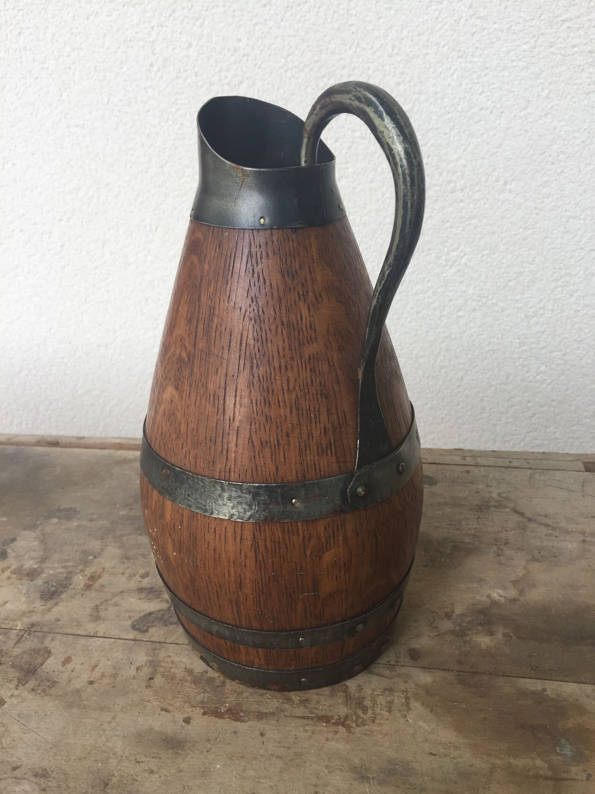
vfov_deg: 61.7
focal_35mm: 29
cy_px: 397
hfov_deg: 48.2
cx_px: 298
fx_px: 665
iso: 32
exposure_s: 1/211
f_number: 2.2
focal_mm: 4.15
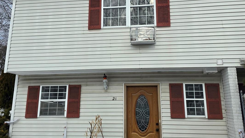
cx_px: 121
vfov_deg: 32.4
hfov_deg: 55.3
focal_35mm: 36
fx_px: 234
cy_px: 42
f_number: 1.7
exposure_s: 1/1093
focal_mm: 6.3
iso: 12
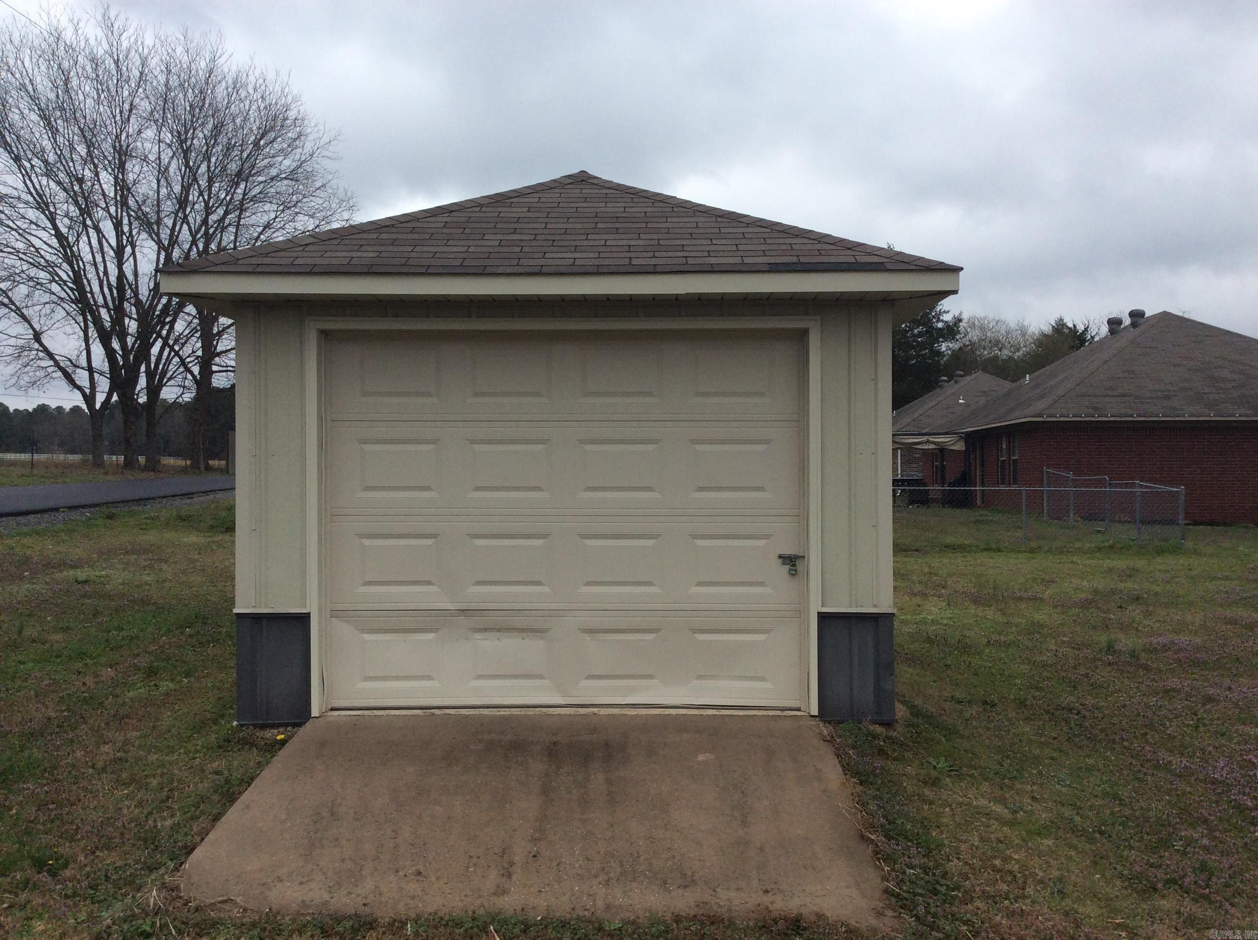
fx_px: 1161
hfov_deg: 56.9
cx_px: 629
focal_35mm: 32
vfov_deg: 44.1
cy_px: 470
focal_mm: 3.3
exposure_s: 1/841
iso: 32
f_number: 2.4
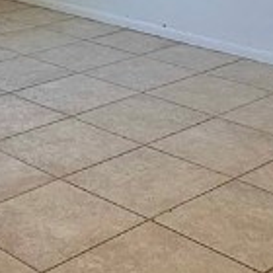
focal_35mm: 84
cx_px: 113
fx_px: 749
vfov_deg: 18.0
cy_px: -156
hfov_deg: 20.6
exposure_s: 1/60.2
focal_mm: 2.2
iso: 100
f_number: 2.2
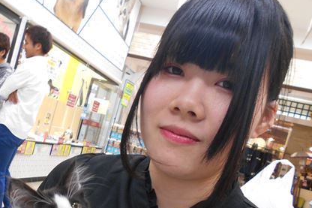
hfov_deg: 49.1
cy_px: 142
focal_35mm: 39
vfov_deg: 33.8
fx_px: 338
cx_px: 117
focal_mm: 4.6
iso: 250
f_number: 3.2
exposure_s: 1/30
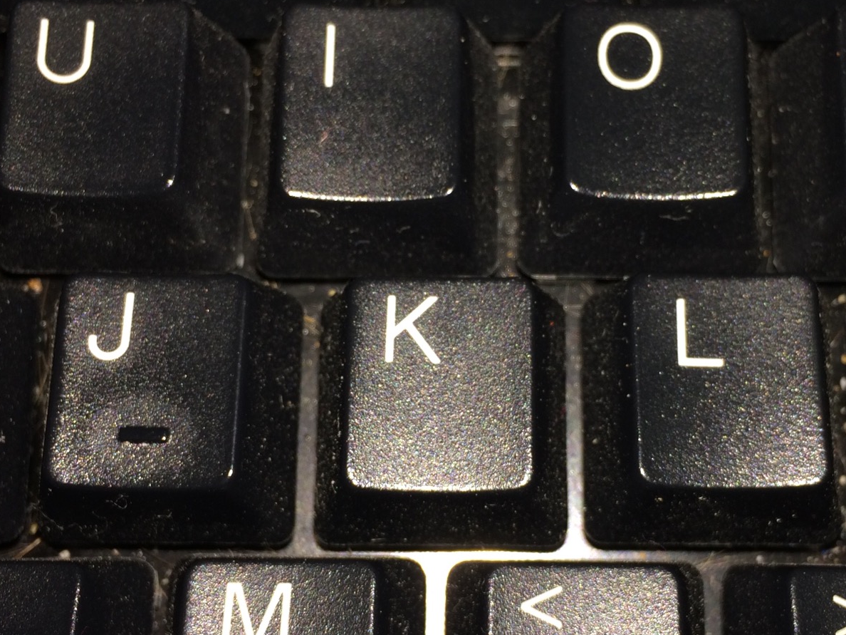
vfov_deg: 29.1
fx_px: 1222
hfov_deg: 38.1
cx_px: 469
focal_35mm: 50
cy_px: 316
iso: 32
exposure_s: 1/90
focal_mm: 4.15
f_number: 2.2
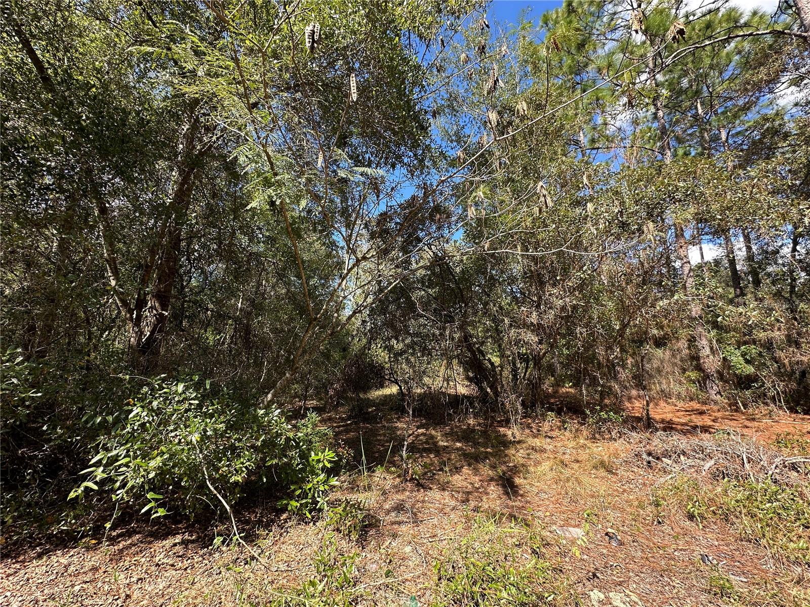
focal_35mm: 14
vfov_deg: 85.7
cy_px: 304
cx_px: 405
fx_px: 328
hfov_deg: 102.1
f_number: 2.2
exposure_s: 1/283
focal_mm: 2.22
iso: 40
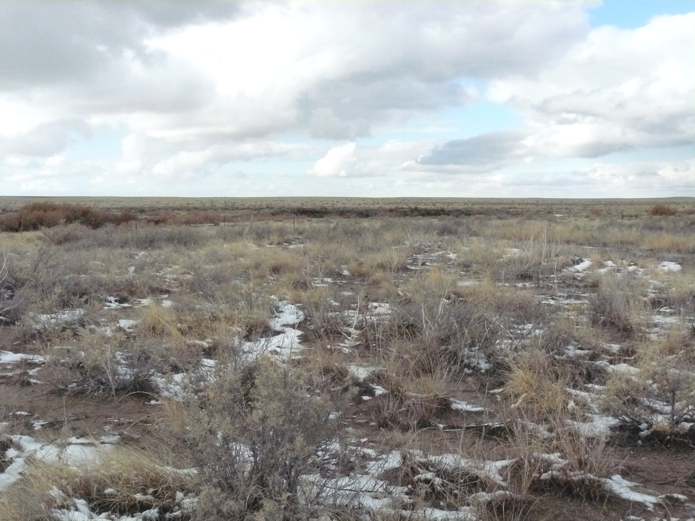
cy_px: 260
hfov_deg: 51.4
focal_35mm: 36
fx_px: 723
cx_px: 348
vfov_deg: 39.7
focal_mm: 6
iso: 800
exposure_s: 1/1000
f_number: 8
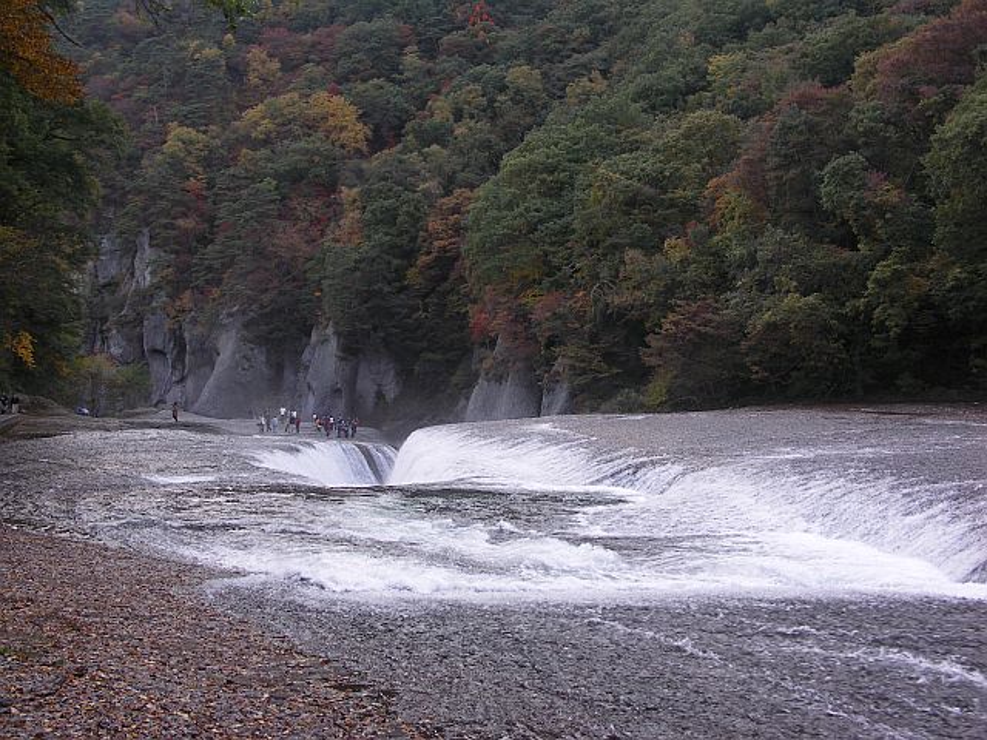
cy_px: 370
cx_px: 494
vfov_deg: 40.7
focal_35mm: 35
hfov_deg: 52.6
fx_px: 998
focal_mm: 9
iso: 50
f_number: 3.2
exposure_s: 1/100
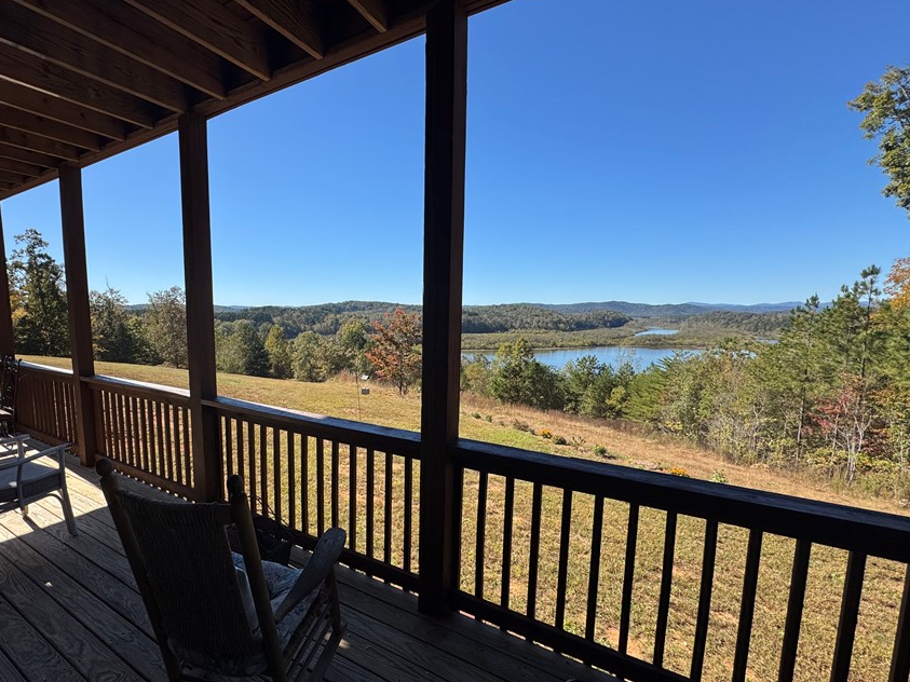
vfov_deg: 74.6
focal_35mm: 17
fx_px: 447
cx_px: 373
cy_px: 370
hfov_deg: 90.1
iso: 40
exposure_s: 1/1536
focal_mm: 2.22
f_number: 2.2
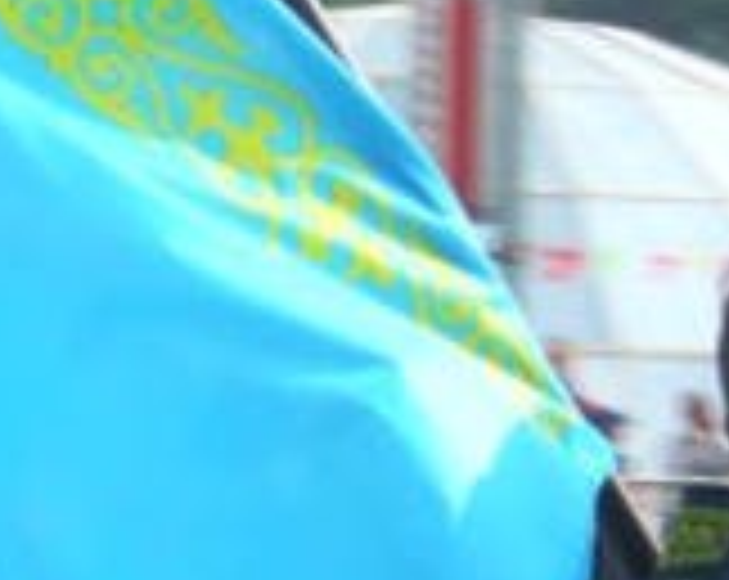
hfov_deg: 6.7
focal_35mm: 287
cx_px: 333
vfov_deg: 5.3
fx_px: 6181
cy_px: 737
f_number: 5.6
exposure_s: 1/165
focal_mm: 18.6
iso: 50
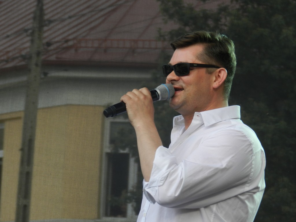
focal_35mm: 263
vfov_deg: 5.7
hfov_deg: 7.5
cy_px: 111
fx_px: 2249
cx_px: 148
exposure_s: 1/160
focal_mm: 46.7
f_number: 5.2
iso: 160
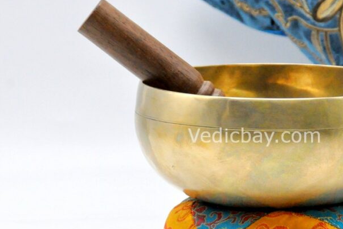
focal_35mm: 268
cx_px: 255
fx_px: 2553
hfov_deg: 7.7
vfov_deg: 5.1
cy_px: 135
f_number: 10
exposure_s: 1/400
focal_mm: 105
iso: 3200
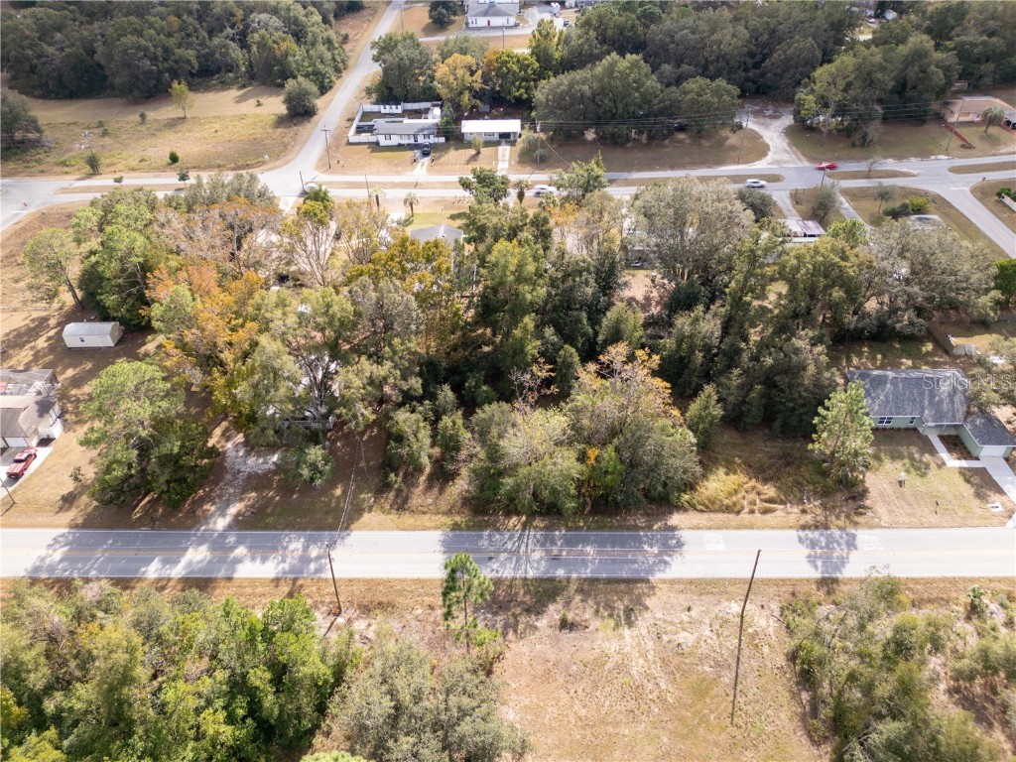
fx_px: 704
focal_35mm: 24
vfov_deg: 56.8
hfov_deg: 71.6
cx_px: 508
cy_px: 381
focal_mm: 6.72
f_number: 1.7
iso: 100
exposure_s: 1/15
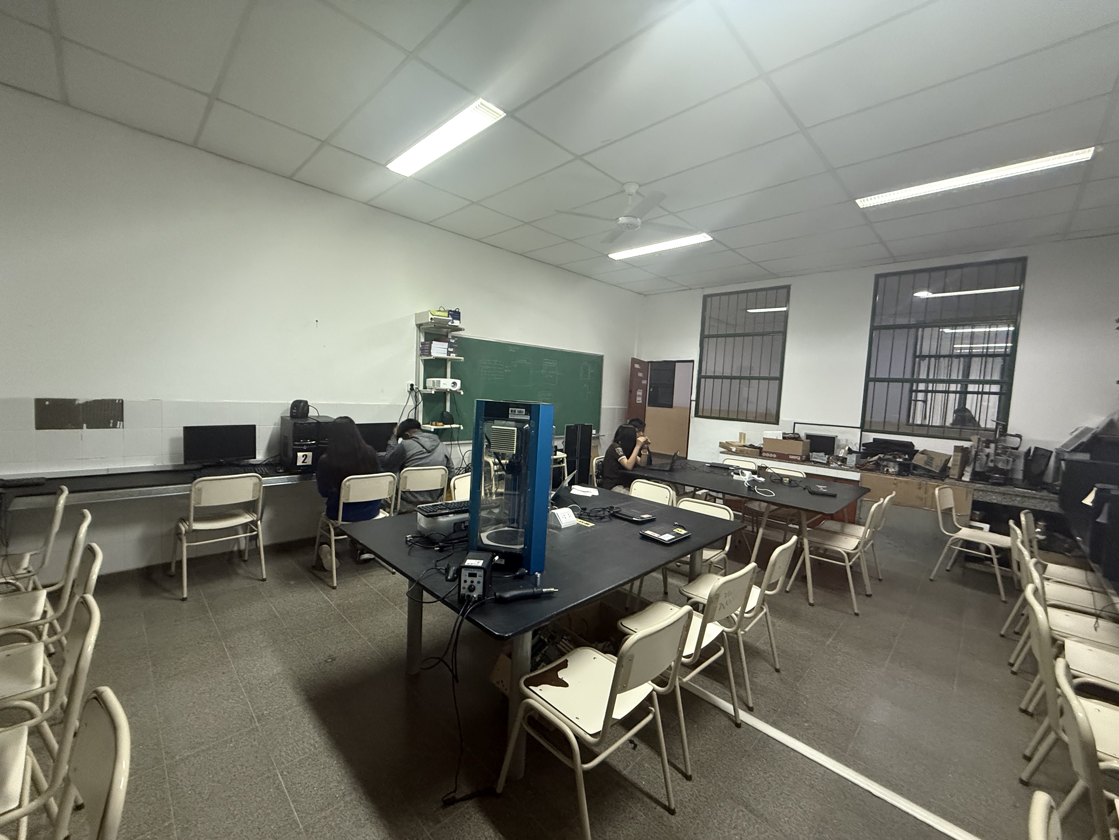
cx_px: 560
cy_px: 420
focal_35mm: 14
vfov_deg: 85.7
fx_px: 453
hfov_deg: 102.1
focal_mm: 2.22
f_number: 2.2
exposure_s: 1/50
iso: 640
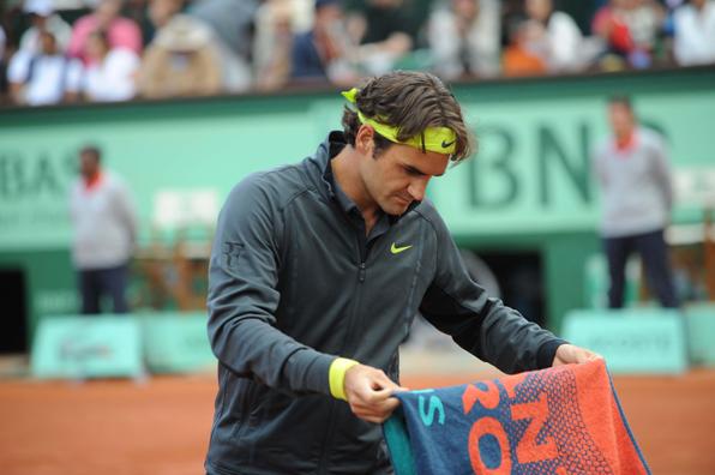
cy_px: 238
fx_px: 3968
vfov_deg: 6.9
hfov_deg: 10.3
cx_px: 358
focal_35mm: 200
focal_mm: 200
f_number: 4.5
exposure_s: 1/1000
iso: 1000
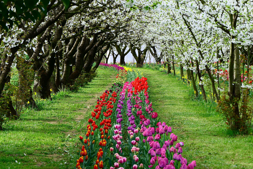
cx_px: 126
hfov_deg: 13.1
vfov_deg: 8.7
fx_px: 1103
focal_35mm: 157
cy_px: 84
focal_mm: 57.9
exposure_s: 1/80
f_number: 7.1
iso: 160
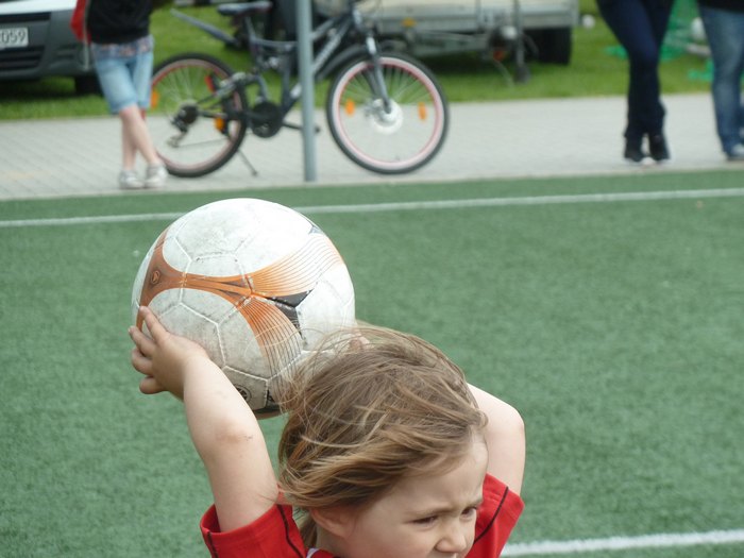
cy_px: 279
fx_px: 5201
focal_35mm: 242
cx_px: 372
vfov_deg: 6.1
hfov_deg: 8.2
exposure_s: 1/320
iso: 160
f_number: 4.7
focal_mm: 39.7
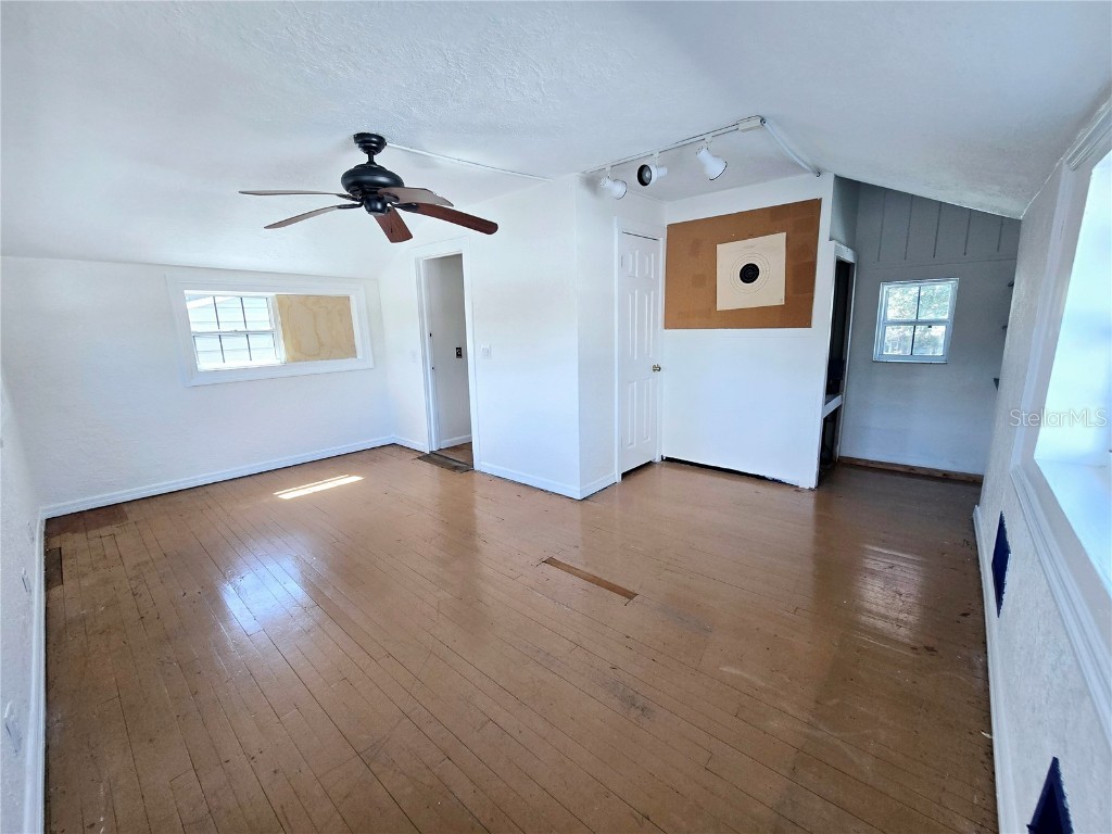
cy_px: 417
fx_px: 418
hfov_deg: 106.2
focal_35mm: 13
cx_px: 556
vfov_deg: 89.9
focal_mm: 2.2
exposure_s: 1/60.2
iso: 100
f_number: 2.2
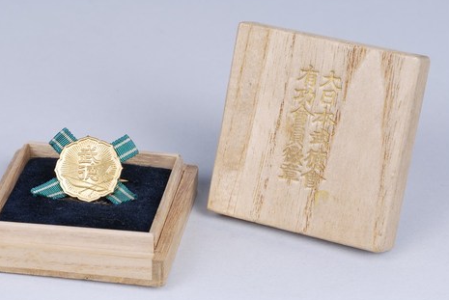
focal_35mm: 124
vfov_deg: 11.1
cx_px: 199
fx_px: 1548
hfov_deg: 16.5
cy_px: 196
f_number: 11
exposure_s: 1/125
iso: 100
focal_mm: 60
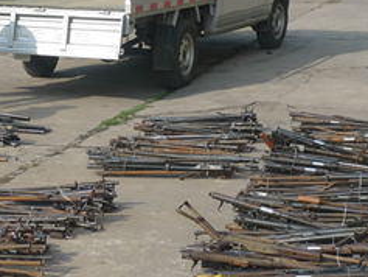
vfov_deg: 11.4
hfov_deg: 14.9
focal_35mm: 130
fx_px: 1383
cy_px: 170
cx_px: -16
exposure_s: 1/500
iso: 80
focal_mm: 12.1
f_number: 4
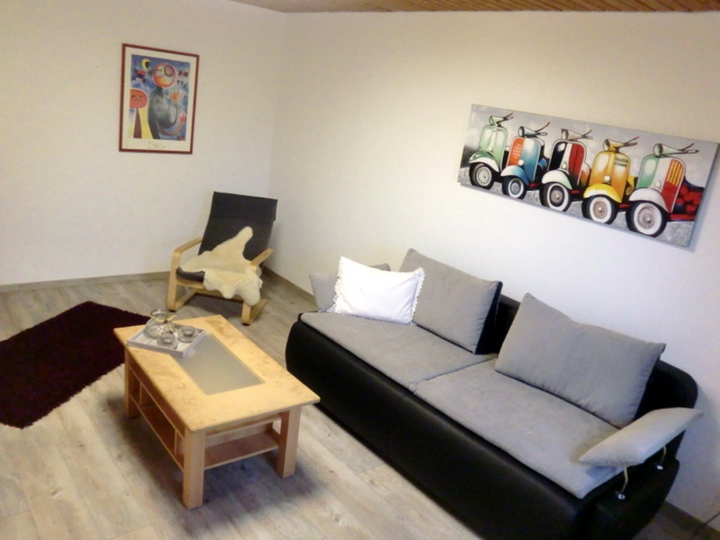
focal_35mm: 28
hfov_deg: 63.4
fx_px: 582
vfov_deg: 49.7
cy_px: 270
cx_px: 360
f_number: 2.6
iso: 400
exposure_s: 1/50
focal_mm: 4.65
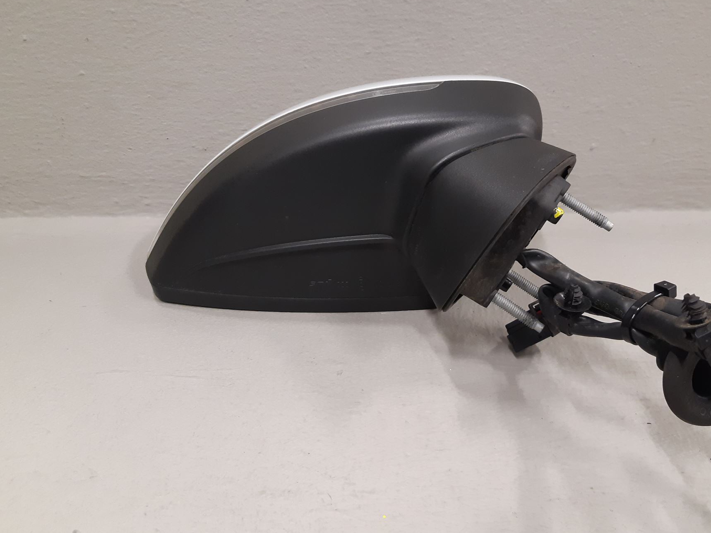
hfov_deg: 58.1
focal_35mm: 31
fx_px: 637
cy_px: 233
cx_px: 411
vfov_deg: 45.3
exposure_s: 1/50
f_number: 1.7
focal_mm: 3.93
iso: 200
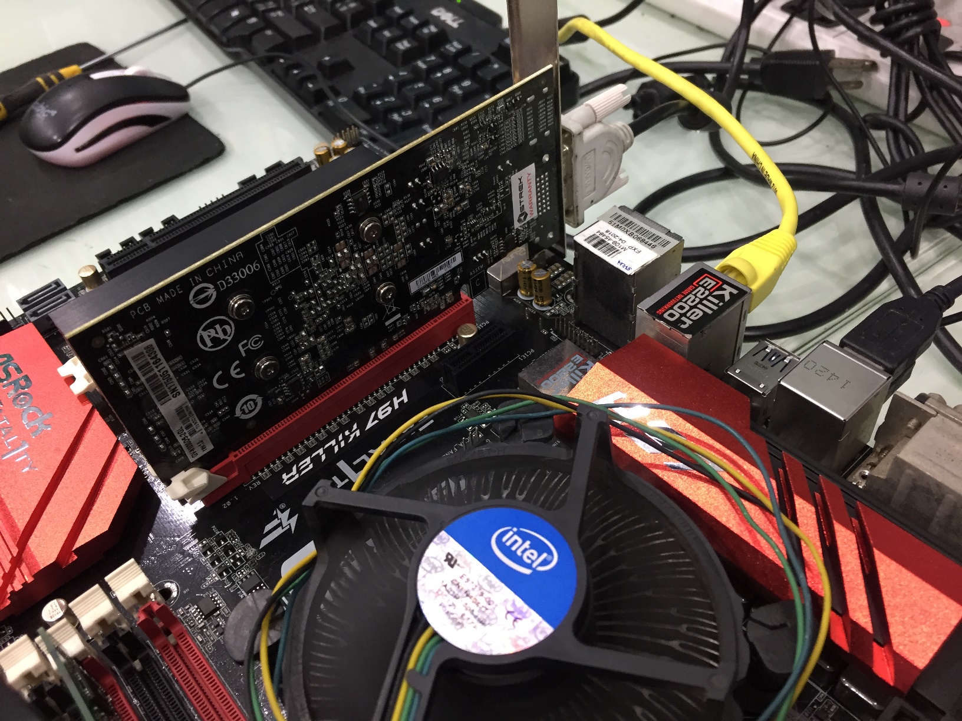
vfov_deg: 48.2
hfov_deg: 61.7
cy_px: 360
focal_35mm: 29
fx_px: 806
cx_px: 481
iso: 160
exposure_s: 1/33
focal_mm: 4.15
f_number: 2.2
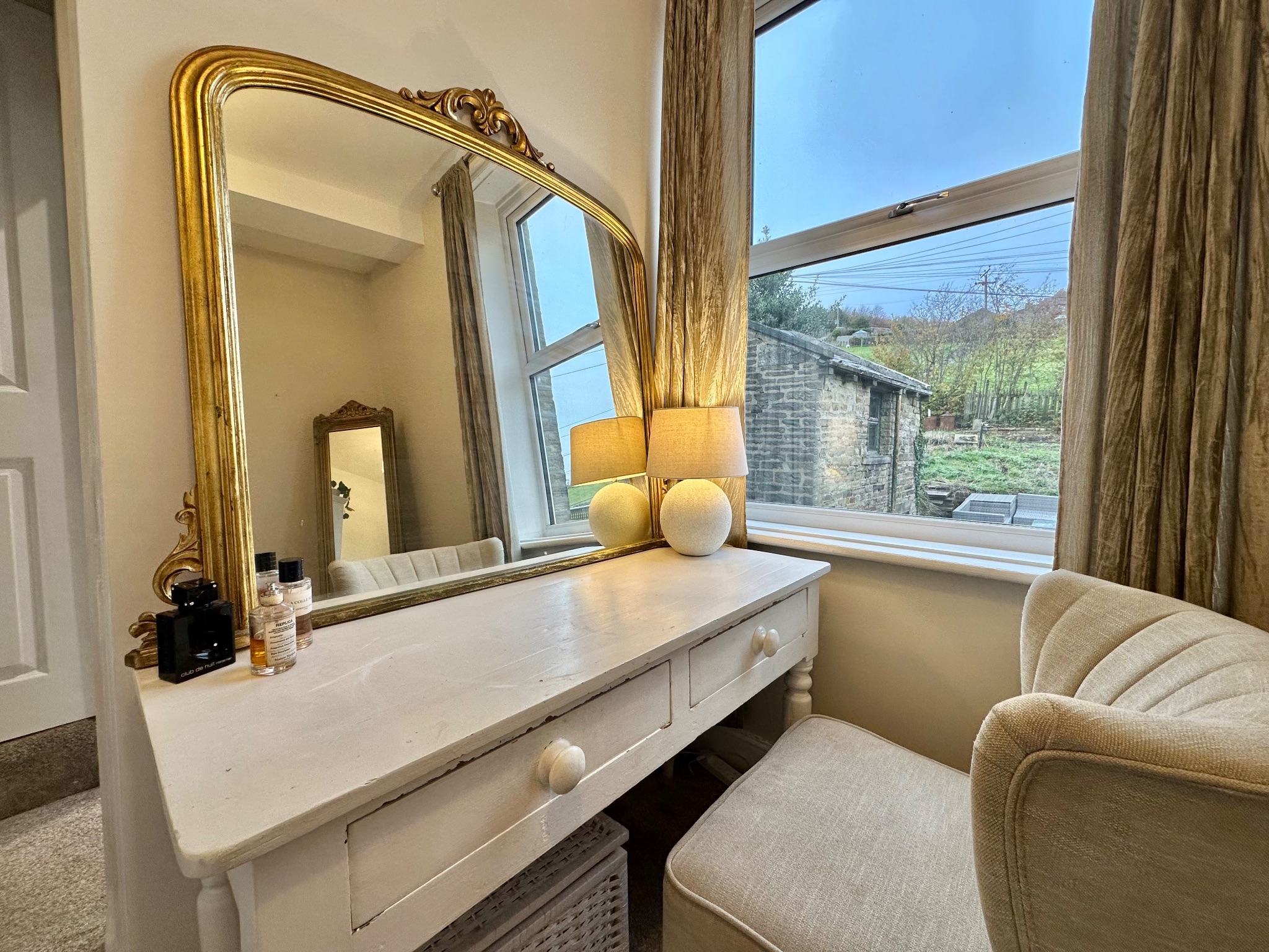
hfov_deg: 102.1
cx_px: 634
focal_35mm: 14
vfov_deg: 85.7
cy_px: 476
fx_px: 513
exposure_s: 1/100
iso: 125
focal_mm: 2.22
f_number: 2.2
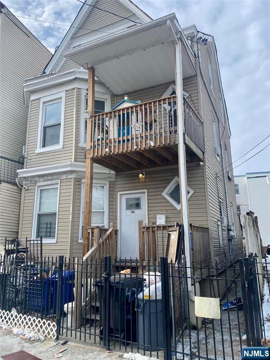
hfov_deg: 53.1
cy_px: 180
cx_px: 135
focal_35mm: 26
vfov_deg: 67.3
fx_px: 270
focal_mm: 4.25
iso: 32
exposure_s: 1/1124
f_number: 1.8
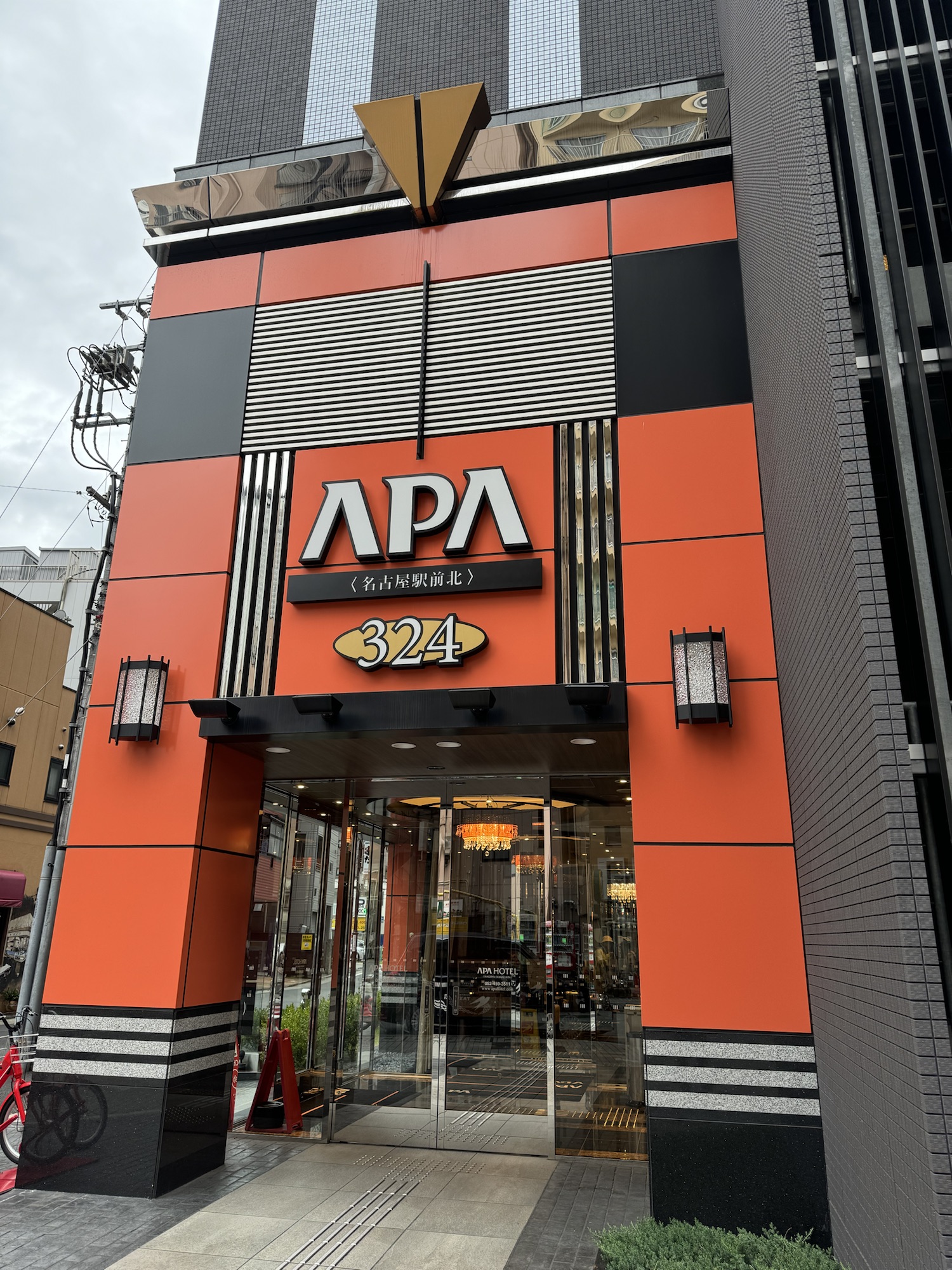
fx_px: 880
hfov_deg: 56.8
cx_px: 476
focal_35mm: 24
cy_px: 635
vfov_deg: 71.6
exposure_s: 1/126
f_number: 1.78
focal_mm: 6.76
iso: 50
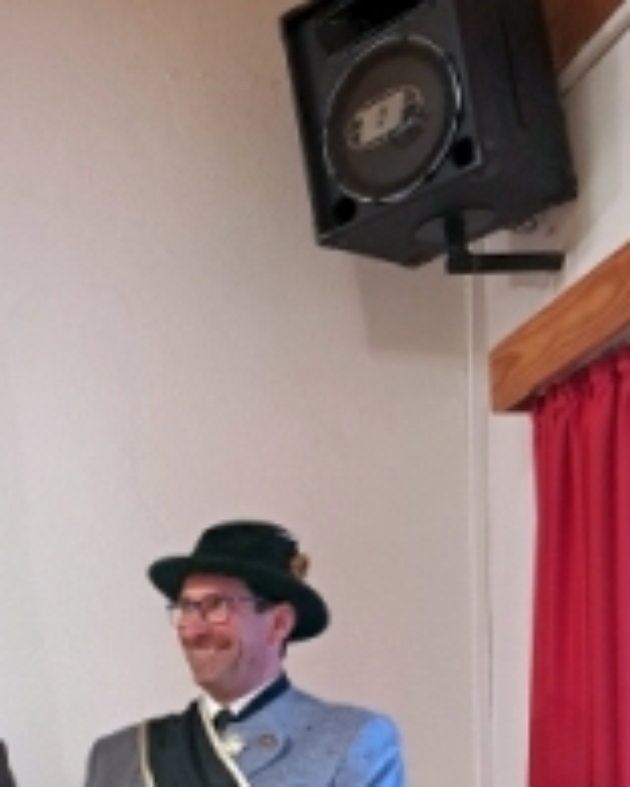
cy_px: 722
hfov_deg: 20.3
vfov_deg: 25.5
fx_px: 1678
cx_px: -65
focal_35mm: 72
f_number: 1.8
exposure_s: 1/50
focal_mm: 5.23
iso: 320
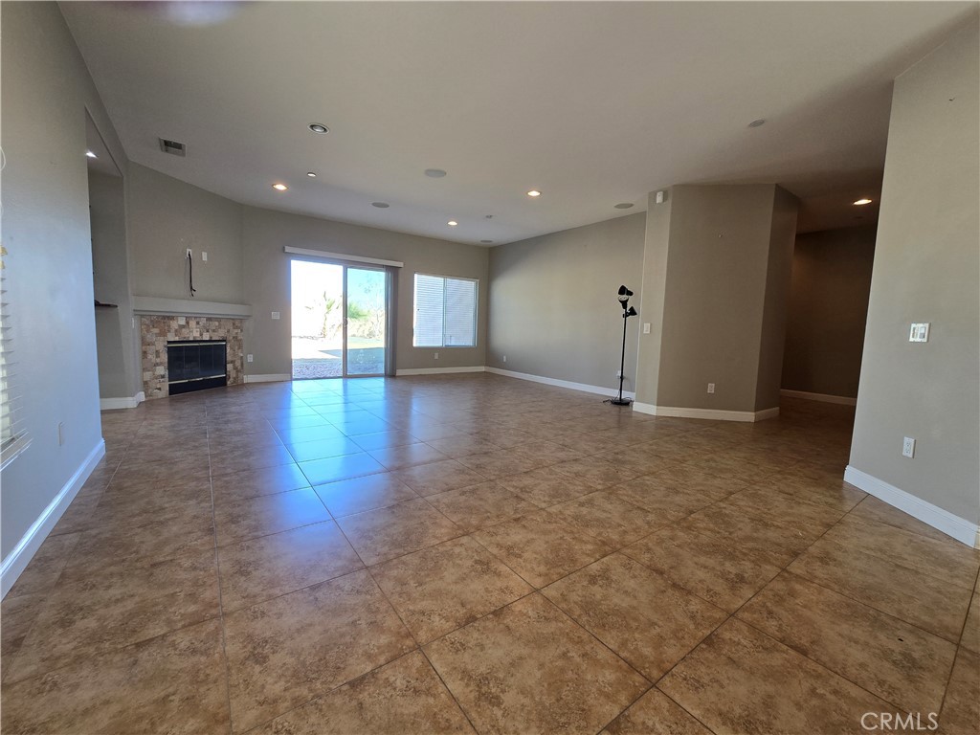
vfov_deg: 89.9
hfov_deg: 106.2
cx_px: 490
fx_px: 368
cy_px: 368
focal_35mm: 13
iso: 64
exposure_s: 1/60
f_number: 2.2
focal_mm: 2.2
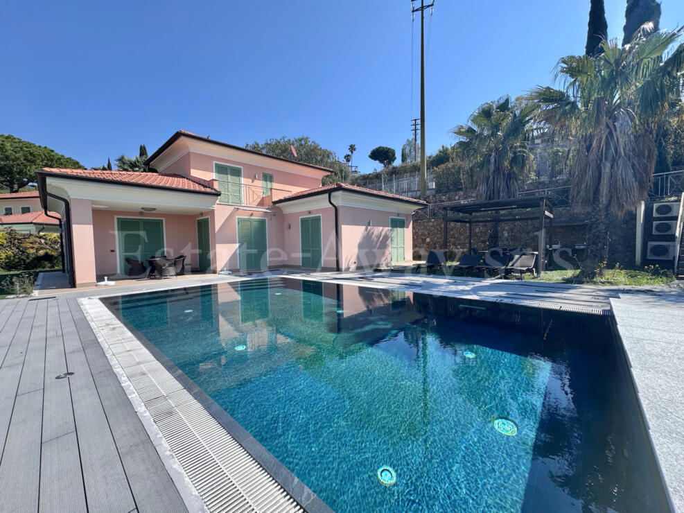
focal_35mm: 14
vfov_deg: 85.7
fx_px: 277
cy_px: 256
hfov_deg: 102.1
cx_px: 342
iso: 50
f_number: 2.2
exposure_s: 1/1277
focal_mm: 2.22
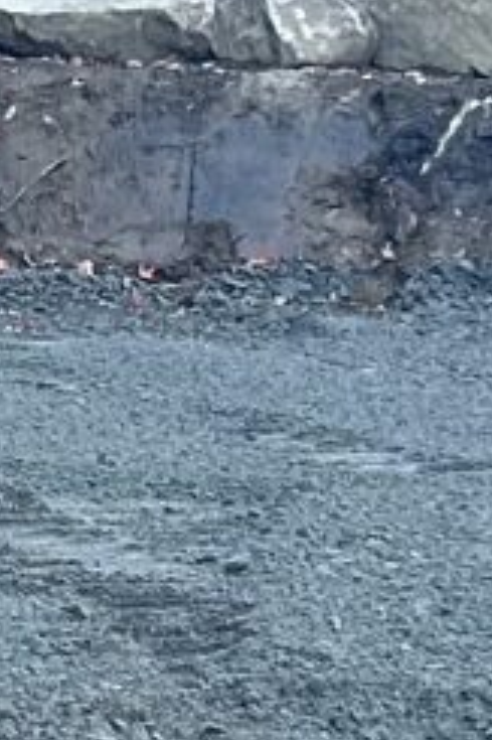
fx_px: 4639
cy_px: 426
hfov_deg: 6.0
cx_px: -33
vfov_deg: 9.1
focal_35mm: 226
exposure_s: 1/121
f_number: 1.5
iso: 80
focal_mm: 5.7
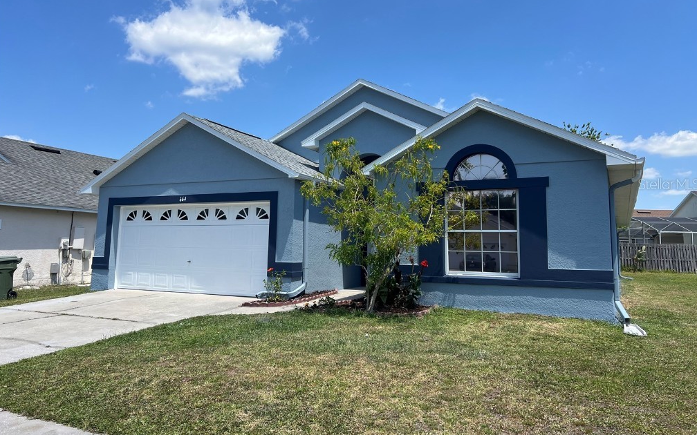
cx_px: 349
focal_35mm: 28
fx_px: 532
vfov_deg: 44.4
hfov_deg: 66.5
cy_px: 184
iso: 50
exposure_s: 1/3968
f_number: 1.5
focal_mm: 5.7
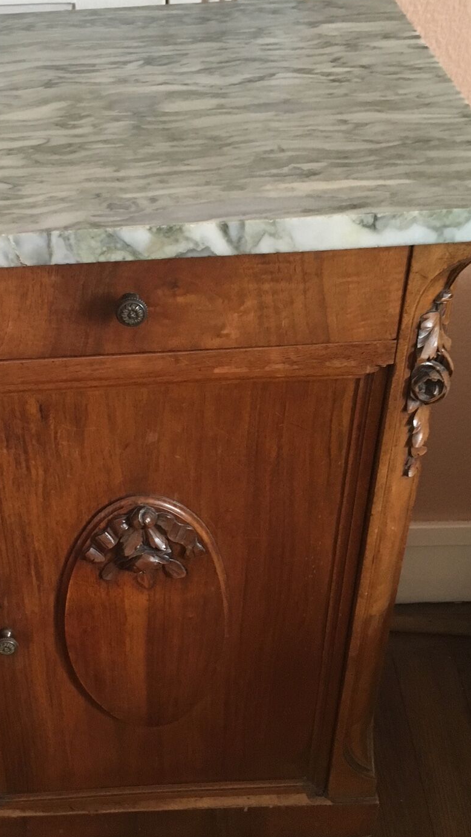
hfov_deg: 25.6
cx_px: 111
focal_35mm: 46
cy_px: 458
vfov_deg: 44.5
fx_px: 1021
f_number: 2.2
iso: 250
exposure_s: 1/33
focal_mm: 4.15
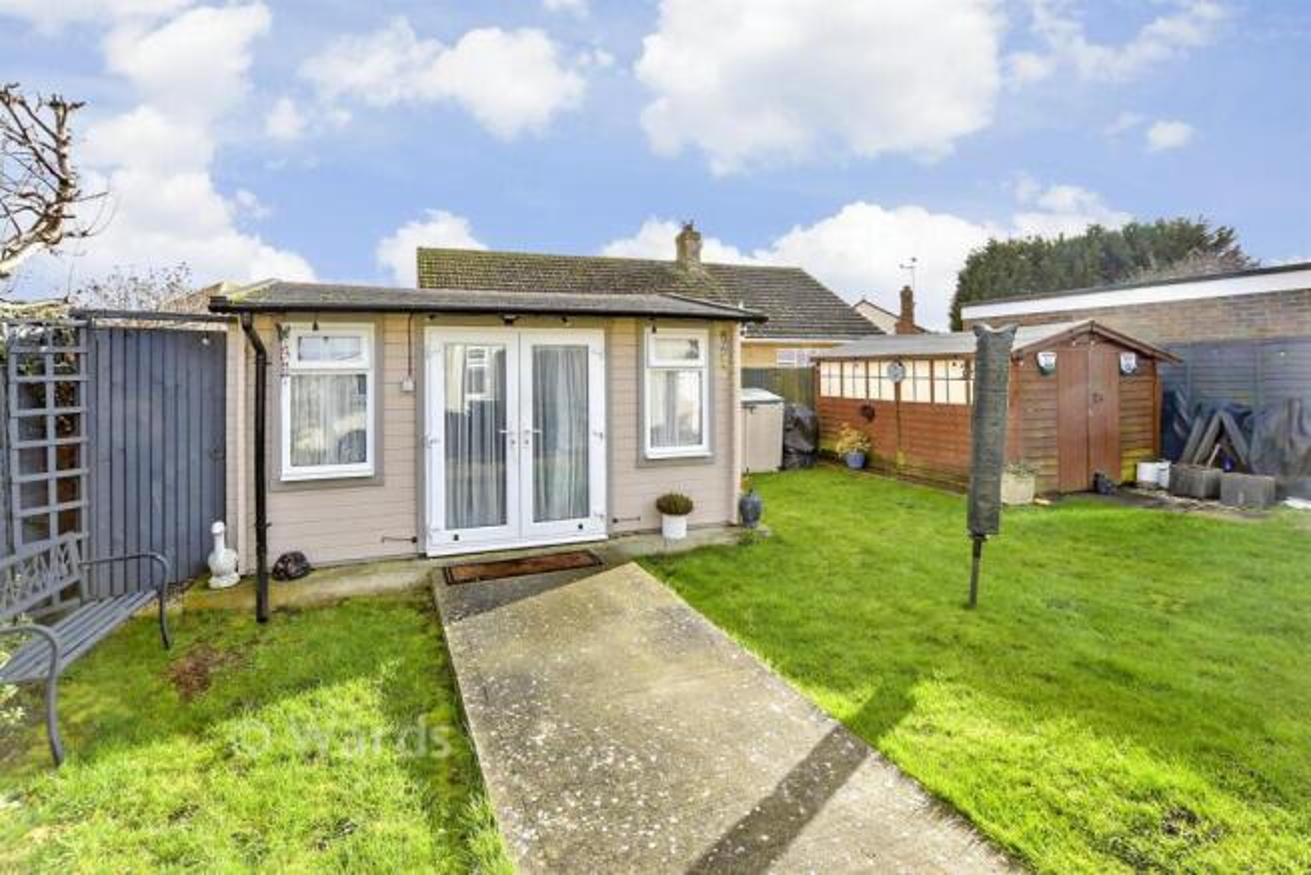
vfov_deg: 77.4
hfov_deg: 100.4
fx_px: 546
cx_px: 656
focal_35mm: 15
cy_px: 438
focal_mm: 10
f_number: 6.3
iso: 160
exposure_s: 1/160
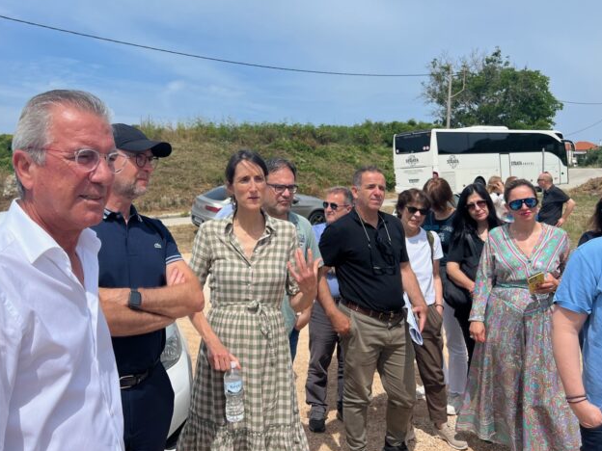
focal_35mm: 32
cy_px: 184
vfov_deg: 44.0
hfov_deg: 56.5
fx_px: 557
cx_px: 254
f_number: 1.5
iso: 50
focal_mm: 5.7
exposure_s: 1/6579
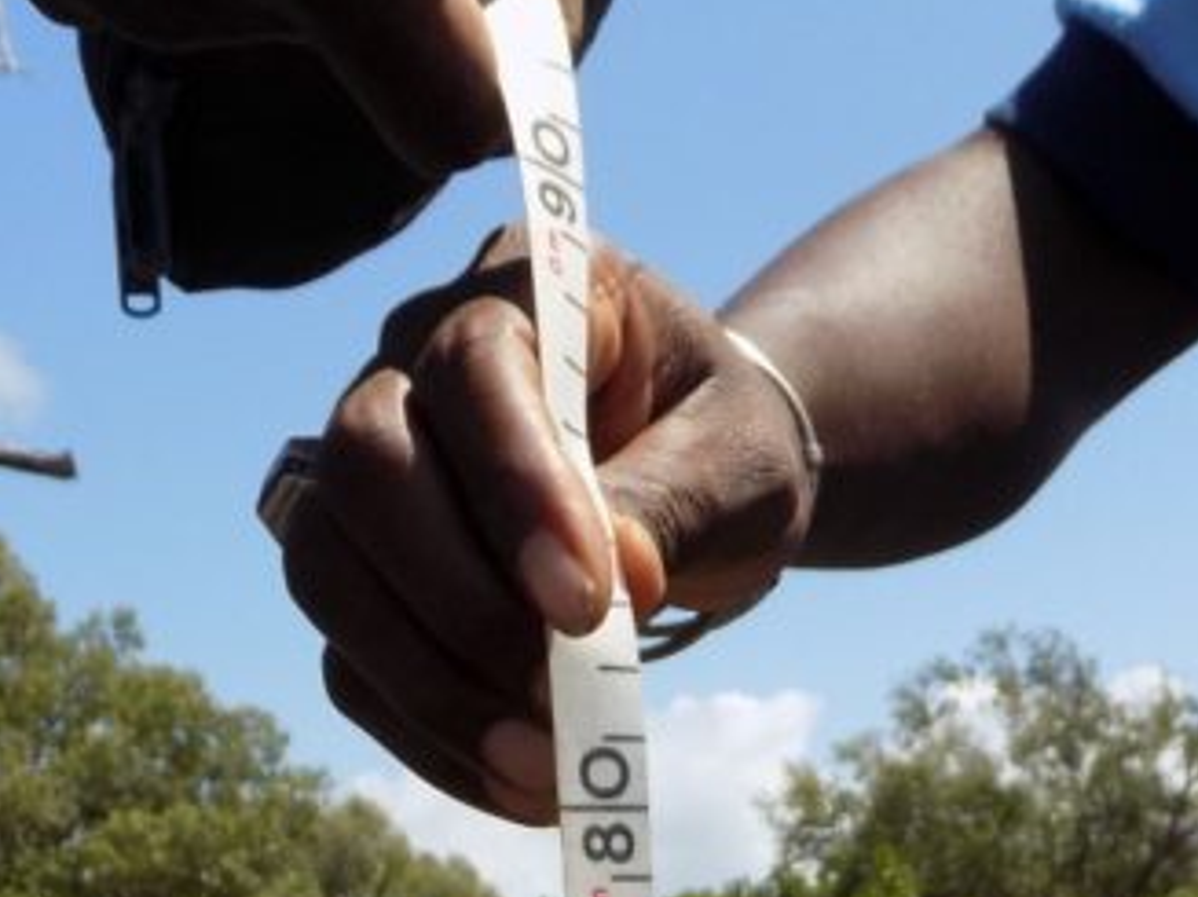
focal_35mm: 72
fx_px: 2491
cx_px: 641
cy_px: 1303
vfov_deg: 18.4
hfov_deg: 27.0
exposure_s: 1/1000
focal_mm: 4
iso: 80
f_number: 3.1
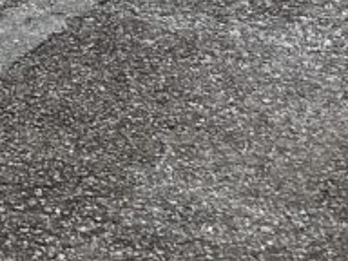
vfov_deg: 7.3
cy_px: -594
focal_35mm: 173
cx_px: -56
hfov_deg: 11.2
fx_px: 1739
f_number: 1.8
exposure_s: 1/121
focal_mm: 4.25
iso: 64
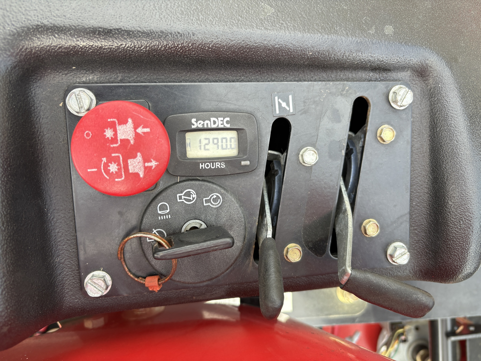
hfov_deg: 67.3
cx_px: 240
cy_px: 180
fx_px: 361
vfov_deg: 53.1
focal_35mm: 26
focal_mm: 5.96
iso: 40
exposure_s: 1/167
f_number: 1.6
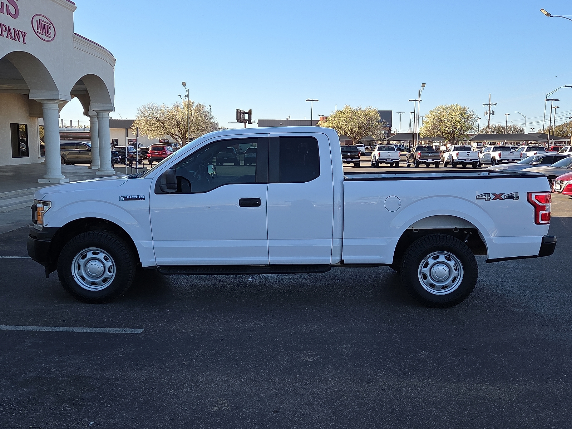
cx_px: 286
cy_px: 214
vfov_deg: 41.8
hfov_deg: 54.0
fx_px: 562
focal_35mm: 34
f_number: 1.8
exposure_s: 1/3333
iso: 76
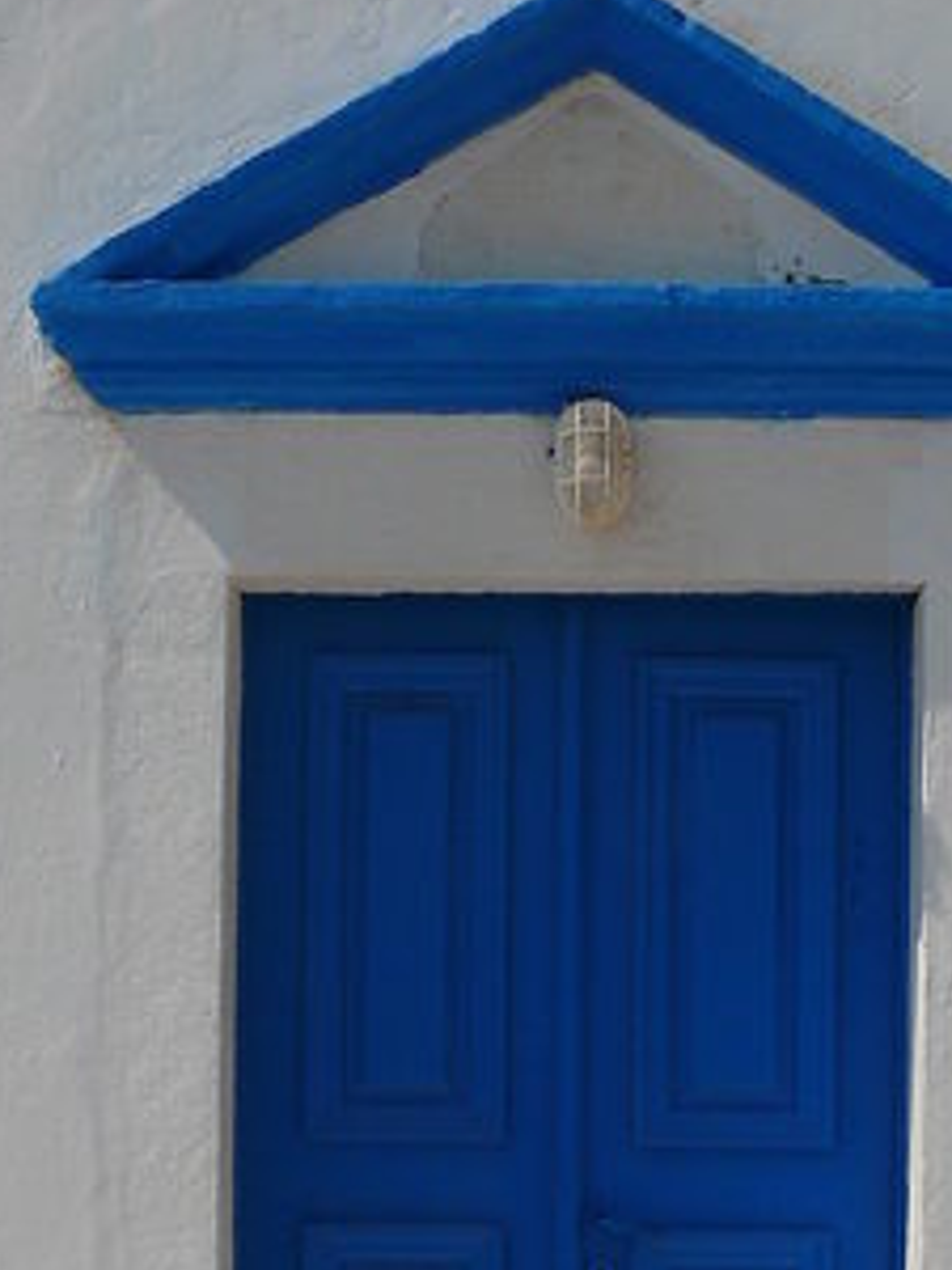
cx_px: 588
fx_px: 2567
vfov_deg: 27.1
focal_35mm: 70
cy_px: 1067
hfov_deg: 21.0
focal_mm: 7.4
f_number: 9
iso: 100
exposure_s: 1/400
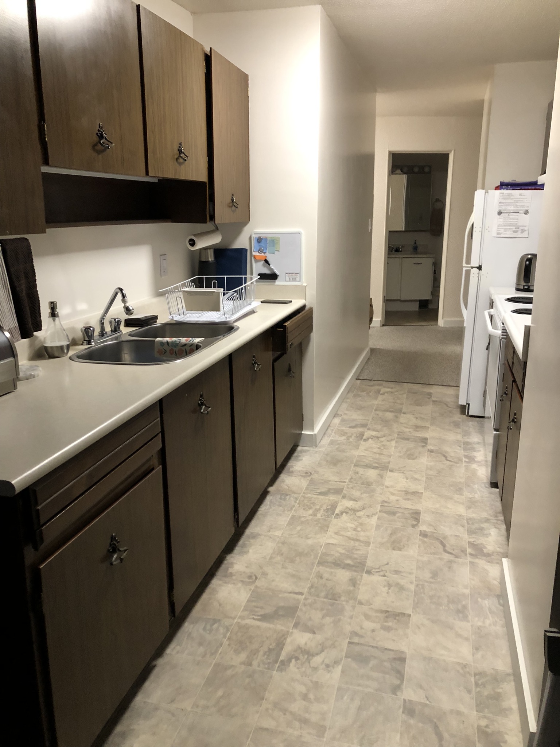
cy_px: 374
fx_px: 604
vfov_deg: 63.4
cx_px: 280
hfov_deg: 49.7
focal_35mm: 28
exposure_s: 1/15
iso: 64
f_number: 1.8
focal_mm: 3.99
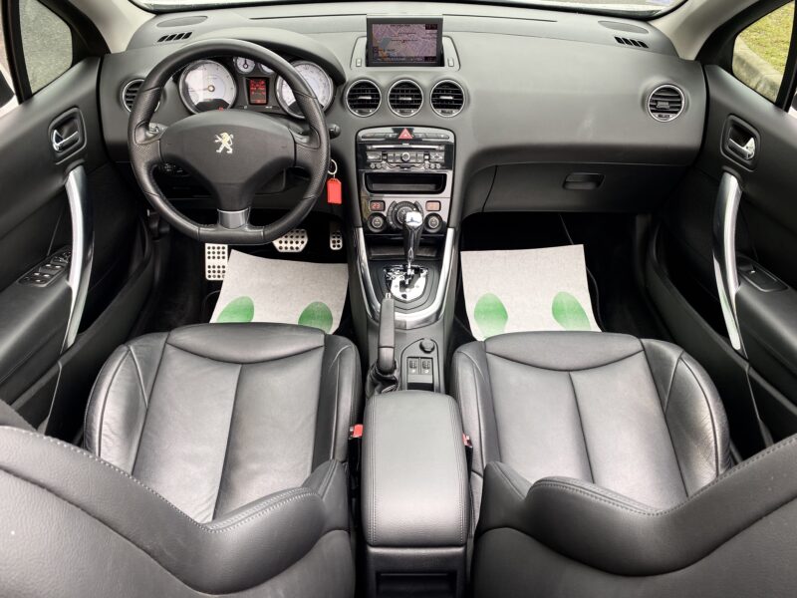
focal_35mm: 26
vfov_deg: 53.1
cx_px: 398
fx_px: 599
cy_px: 299
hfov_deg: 67.3
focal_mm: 4.25
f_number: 1.8
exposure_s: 1/121
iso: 50
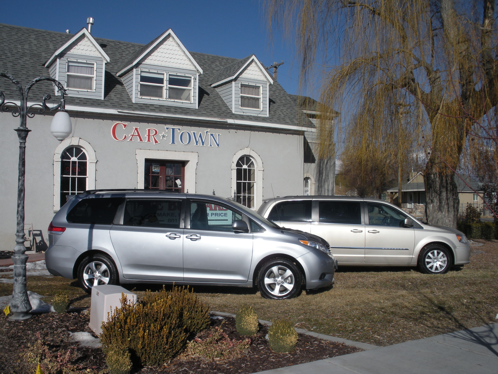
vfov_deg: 39.7
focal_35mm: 36
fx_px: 518
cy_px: 187
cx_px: 249
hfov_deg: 51.4
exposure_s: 1/638
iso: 64
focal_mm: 6.3
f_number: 5.6
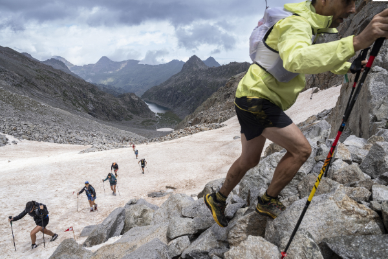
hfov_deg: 73.7
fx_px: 259
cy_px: 130
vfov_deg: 53.1
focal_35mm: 24
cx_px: 194
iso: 500
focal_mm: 24
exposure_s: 1/500
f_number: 8
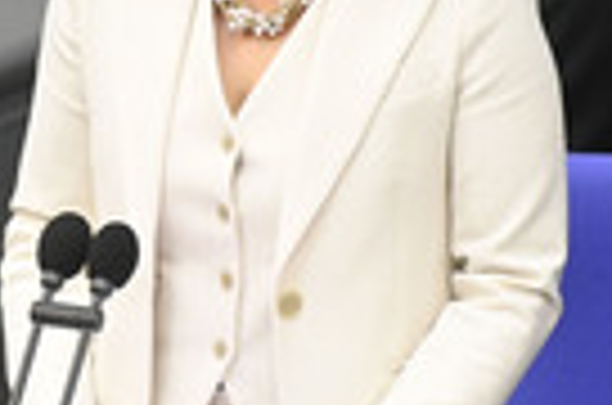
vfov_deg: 0.8
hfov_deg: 1.2
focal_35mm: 1663
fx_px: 28205
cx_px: 254
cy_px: 158
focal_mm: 500
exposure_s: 1/400
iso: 8000
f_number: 5.6
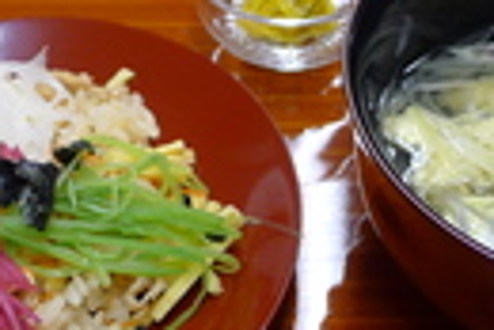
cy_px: 27
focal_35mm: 78
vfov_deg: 17.3
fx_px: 1072
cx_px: 296
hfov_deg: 25.9
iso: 160
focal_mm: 5.1
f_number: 2
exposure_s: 1/60
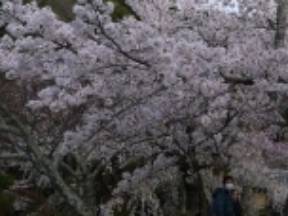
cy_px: -25
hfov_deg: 17.3
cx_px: 390
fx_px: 882
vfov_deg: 13.7
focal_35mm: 106
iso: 160
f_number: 6.3
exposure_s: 1/200
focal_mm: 18
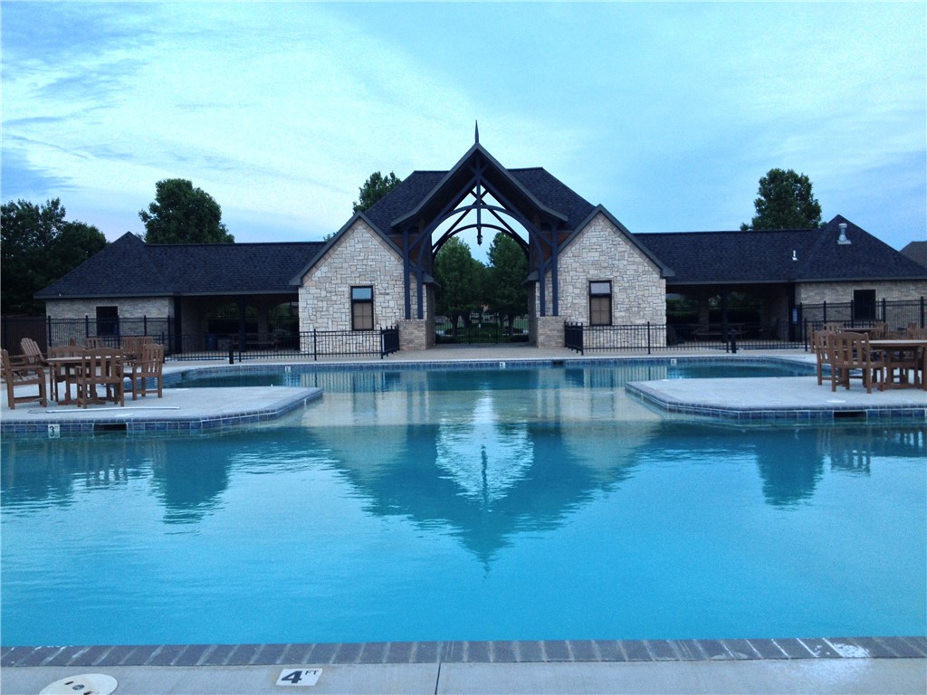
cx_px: 464
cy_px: 348
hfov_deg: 52.6
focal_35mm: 35
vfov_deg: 40.7
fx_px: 937
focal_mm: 4.28
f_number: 2.4
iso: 50
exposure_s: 1/20
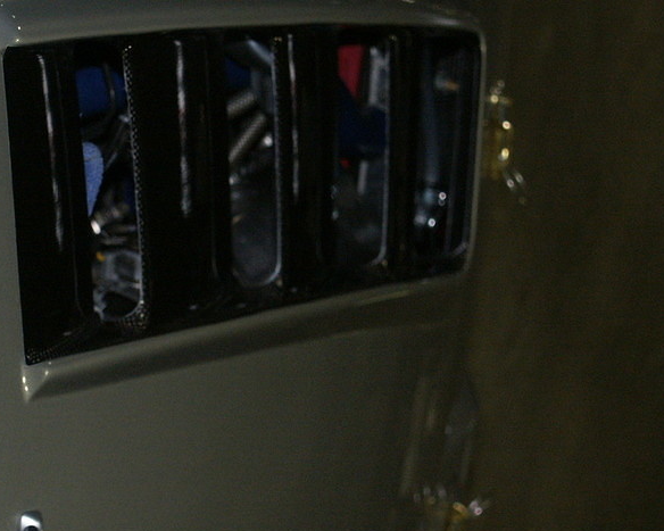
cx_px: 224
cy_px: 277
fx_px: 2810
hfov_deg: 13.5
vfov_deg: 10.8
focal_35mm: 143
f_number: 3.5
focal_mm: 26.44
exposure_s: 1/90
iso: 200
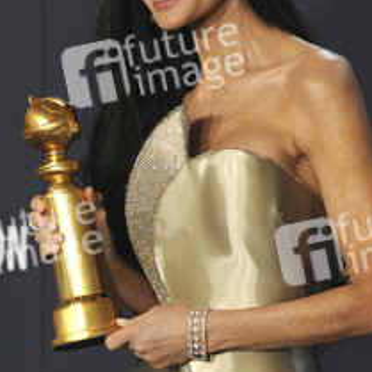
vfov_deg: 5.4
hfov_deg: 5.4
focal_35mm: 326
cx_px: 206
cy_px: 155
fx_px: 3964
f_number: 5.6
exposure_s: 1/160
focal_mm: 200
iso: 2500
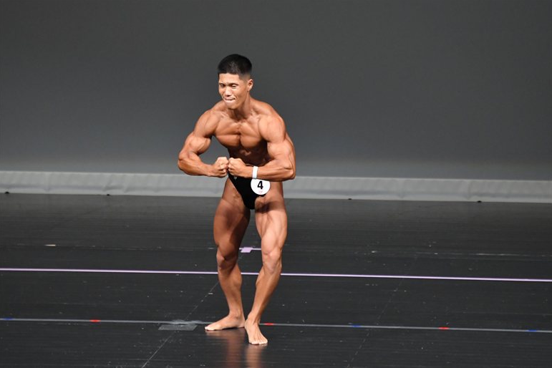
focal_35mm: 377
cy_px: 184
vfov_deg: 3.6
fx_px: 5780
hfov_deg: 5.5
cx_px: 275
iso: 4000
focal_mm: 250
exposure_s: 1/400
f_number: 5.6
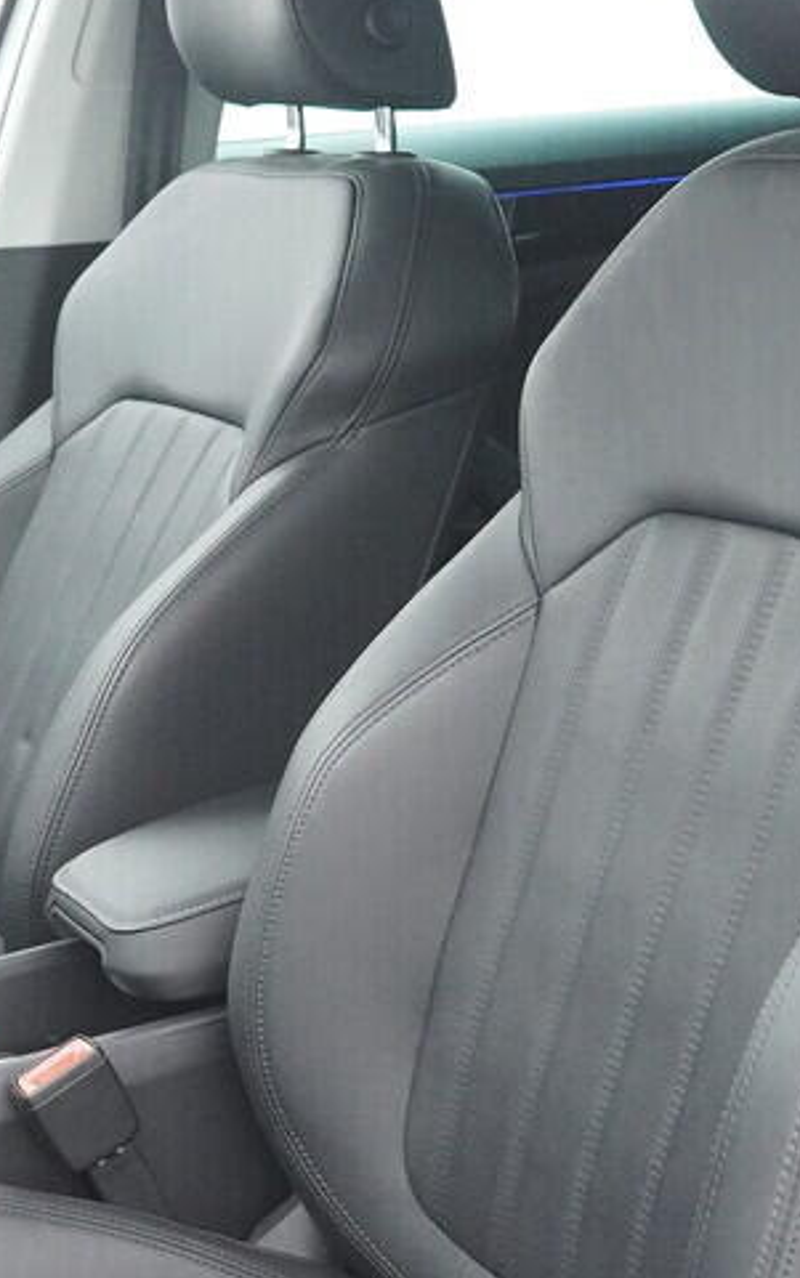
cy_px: 570
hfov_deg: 16.6
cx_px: 136
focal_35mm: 78
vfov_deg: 26.4
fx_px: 2719
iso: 5000
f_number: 5
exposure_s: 1/250
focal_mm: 24
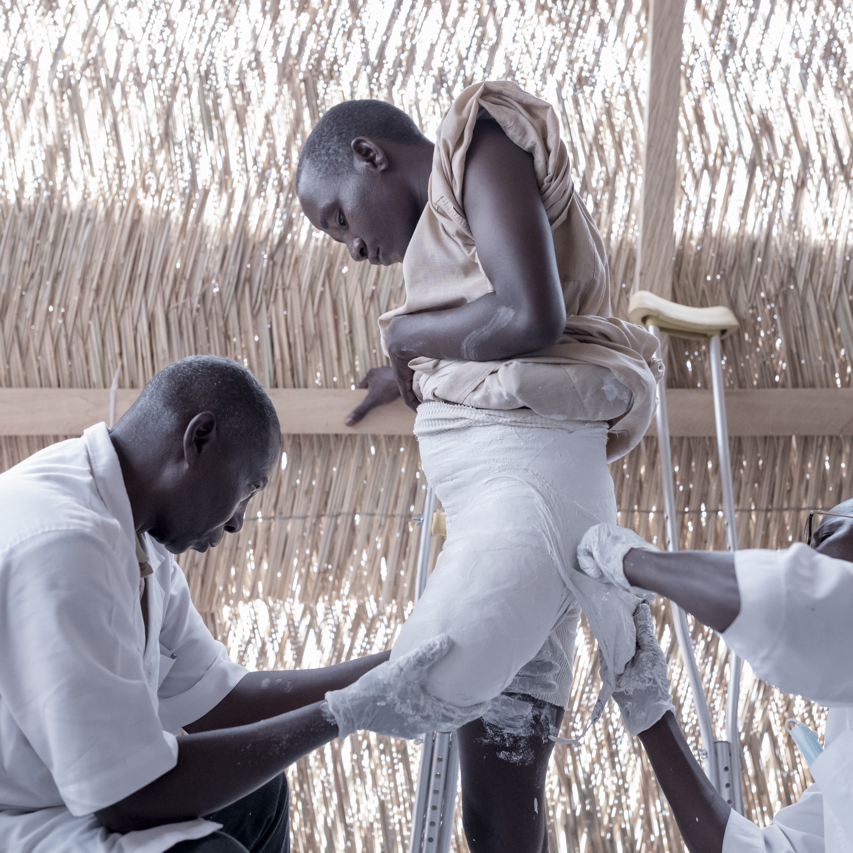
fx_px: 1784
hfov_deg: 26.9
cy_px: 427
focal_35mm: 64
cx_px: 475
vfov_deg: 26.9
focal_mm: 50
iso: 3200
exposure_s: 1/320
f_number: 2.5
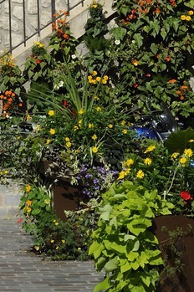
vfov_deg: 8.9
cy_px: -265
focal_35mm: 220
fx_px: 1782
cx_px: -100
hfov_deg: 6.2
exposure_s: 1/160
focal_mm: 48
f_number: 14
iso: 200
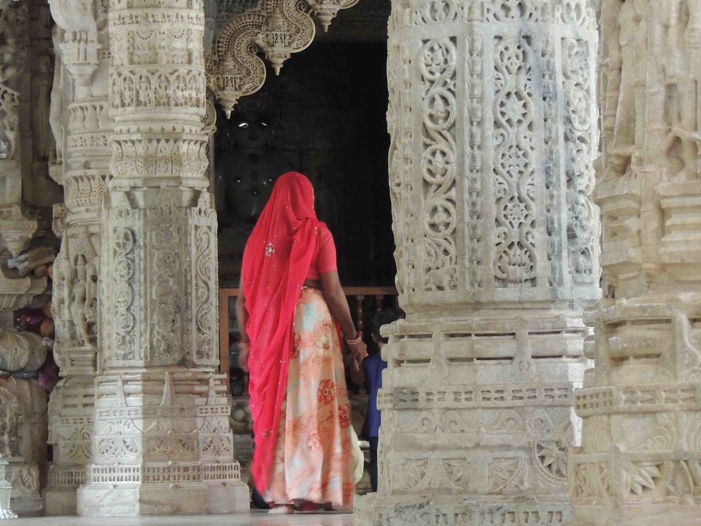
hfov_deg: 12.7
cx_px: 358
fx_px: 3160
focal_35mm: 156
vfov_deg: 9.5
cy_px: 324
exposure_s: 1/15
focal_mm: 21.4
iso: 800
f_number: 4.2
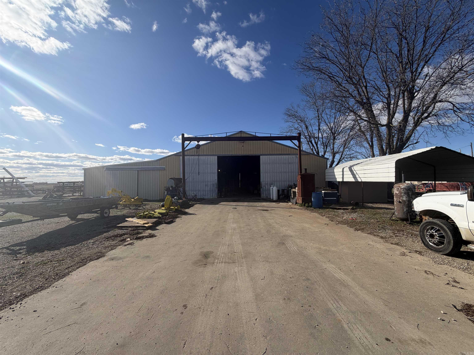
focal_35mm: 14
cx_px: 237
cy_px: 178
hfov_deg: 102.1
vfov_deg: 85.7
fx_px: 192
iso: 25
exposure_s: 1/1189
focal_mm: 2.22
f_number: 2.2
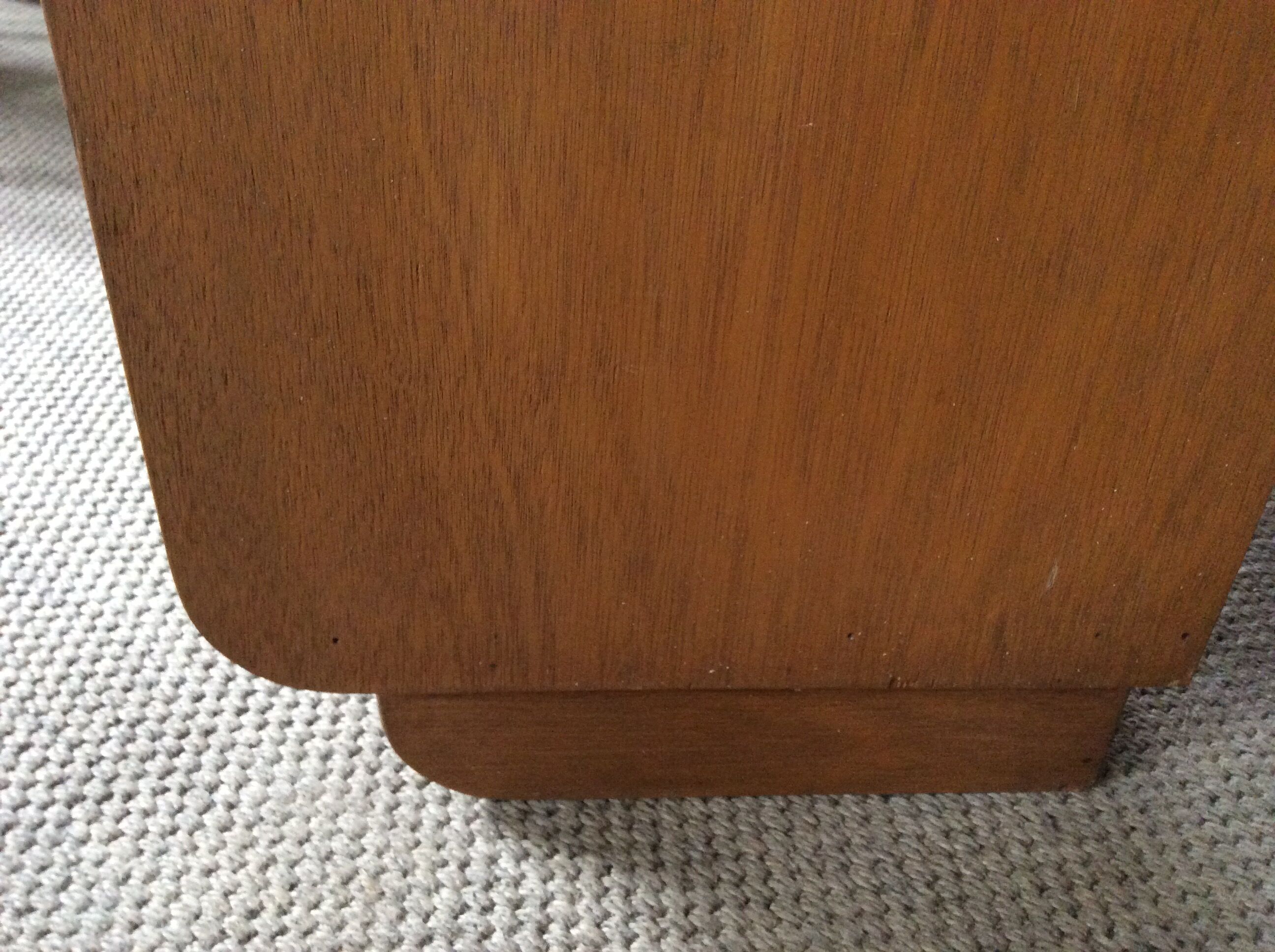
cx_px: 638
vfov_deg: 44.1
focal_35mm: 32
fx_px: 1177
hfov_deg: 56.9
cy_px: 476
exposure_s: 1/25
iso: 250
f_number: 2.4
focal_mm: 3.3
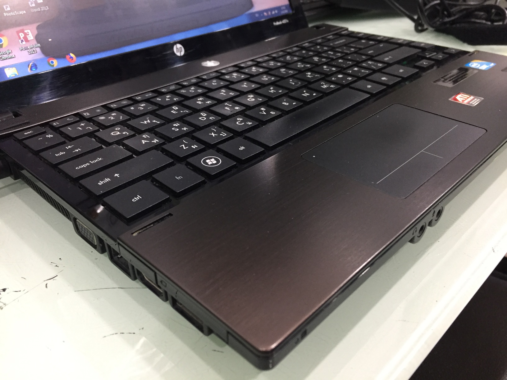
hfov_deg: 61.7
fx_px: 425
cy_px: 190
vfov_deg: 48.2
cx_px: 254
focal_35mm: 29
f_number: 2.2
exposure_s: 1/33
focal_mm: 4.15
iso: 200
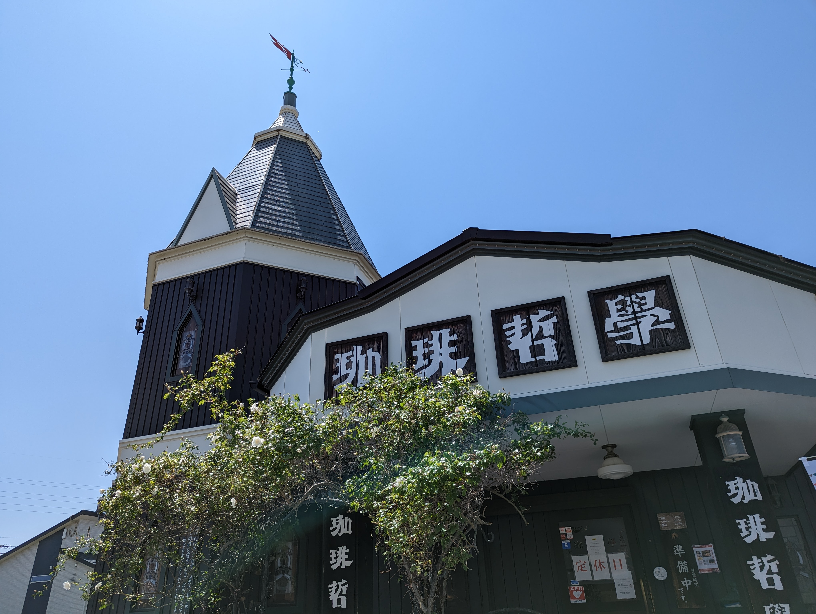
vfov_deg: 56.9
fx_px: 567
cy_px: 307
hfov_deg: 71.5
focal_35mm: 24
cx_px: 408
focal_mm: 6.81
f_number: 1.85
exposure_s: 1/2410
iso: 47
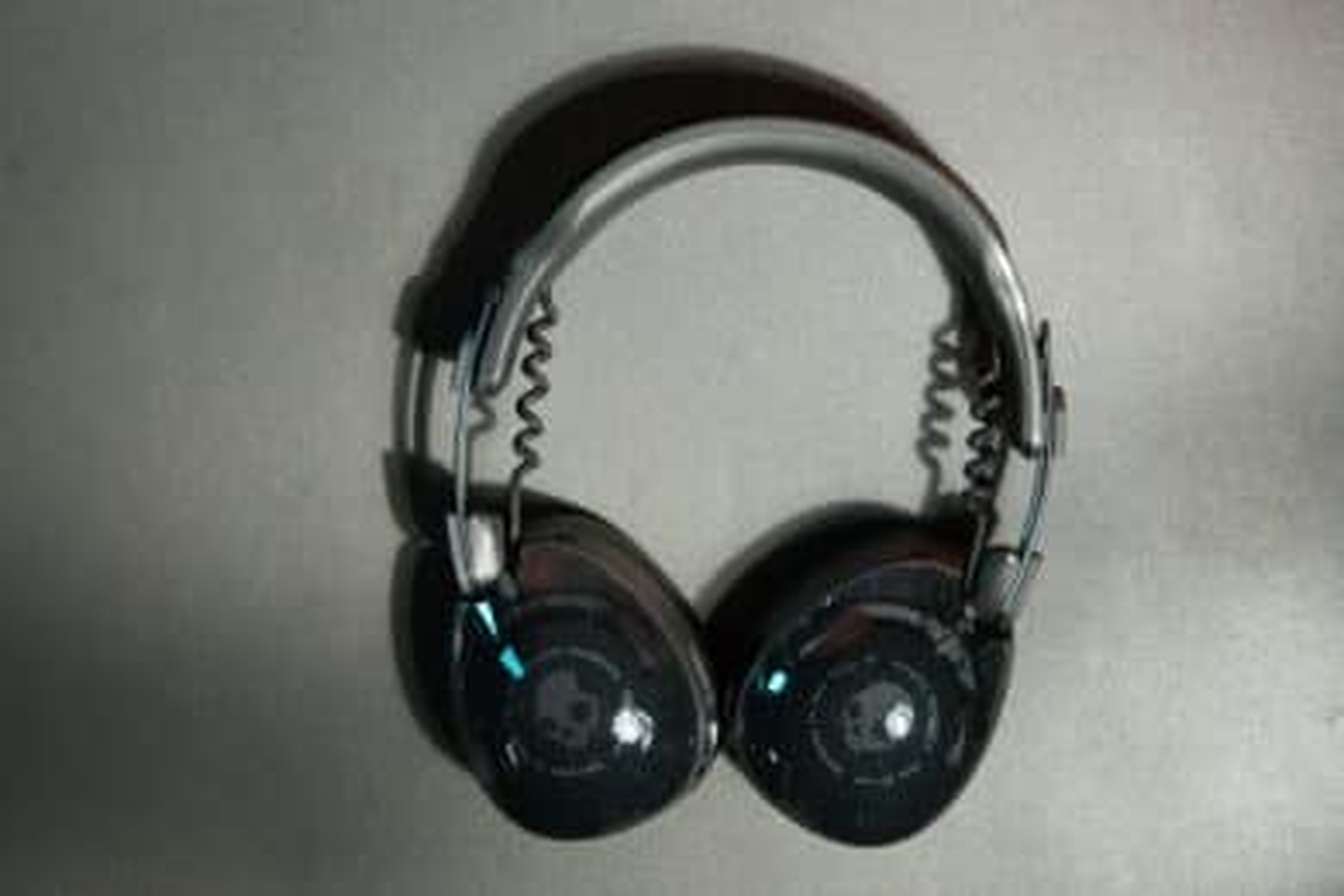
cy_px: 448
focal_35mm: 64
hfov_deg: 31.5
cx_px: 672
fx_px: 2382
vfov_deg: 21.3
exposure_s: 1/80
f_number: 8
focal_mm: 63.8
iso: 1600
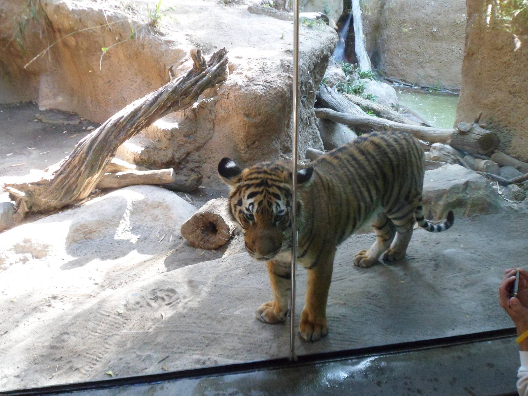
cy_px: 198
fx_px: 412
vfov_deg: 51.4
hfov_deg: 65.3
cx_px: 264
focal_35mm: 27
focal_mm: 4.9
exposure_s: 1/30
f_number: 3.3
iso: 400
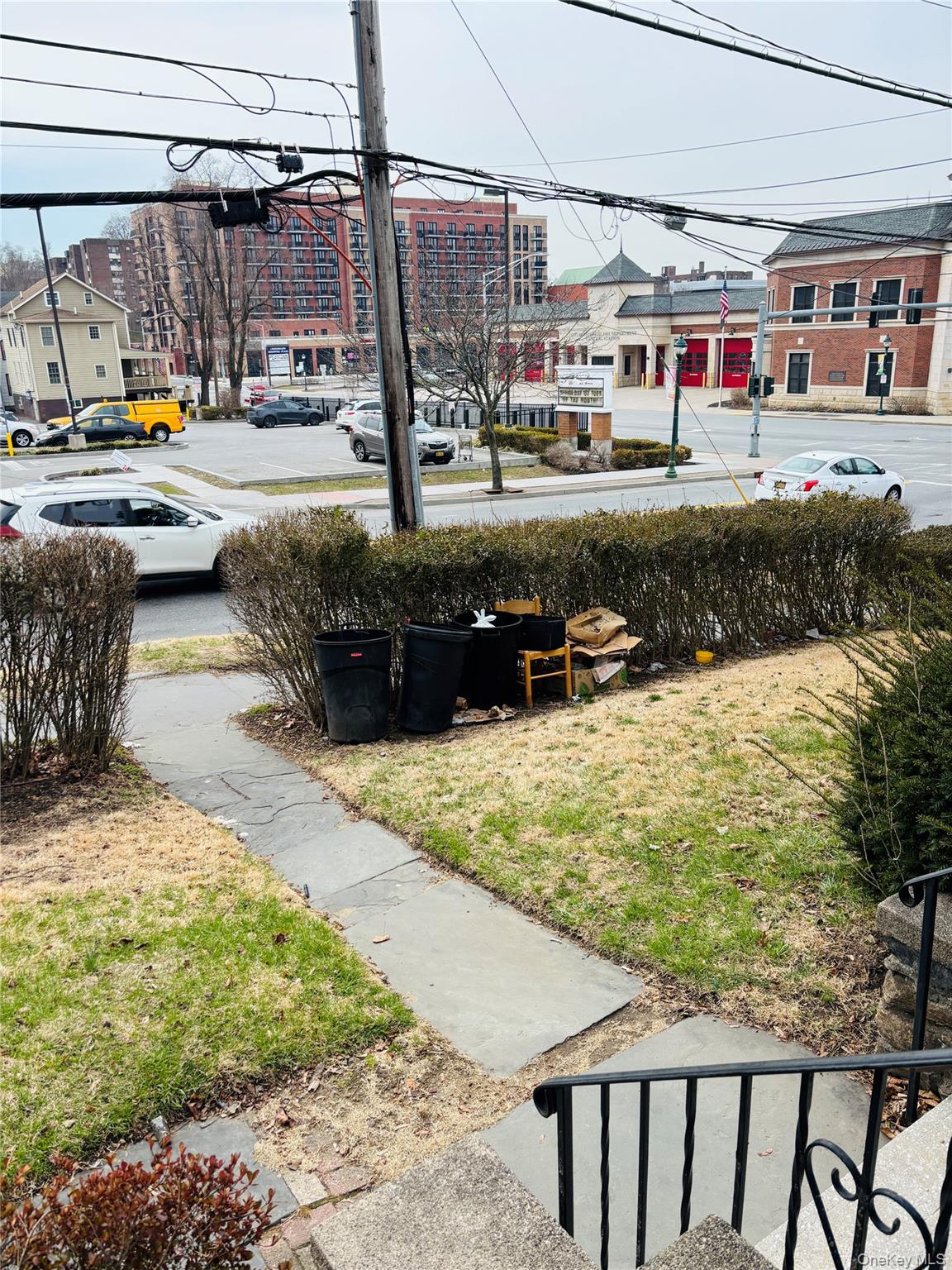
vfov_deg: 67.3
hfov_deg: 53.1
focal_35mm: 26
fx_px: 953
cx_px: 476
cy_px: 635
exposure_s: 1/1499
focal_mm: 5.96
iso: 50
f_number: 1.6
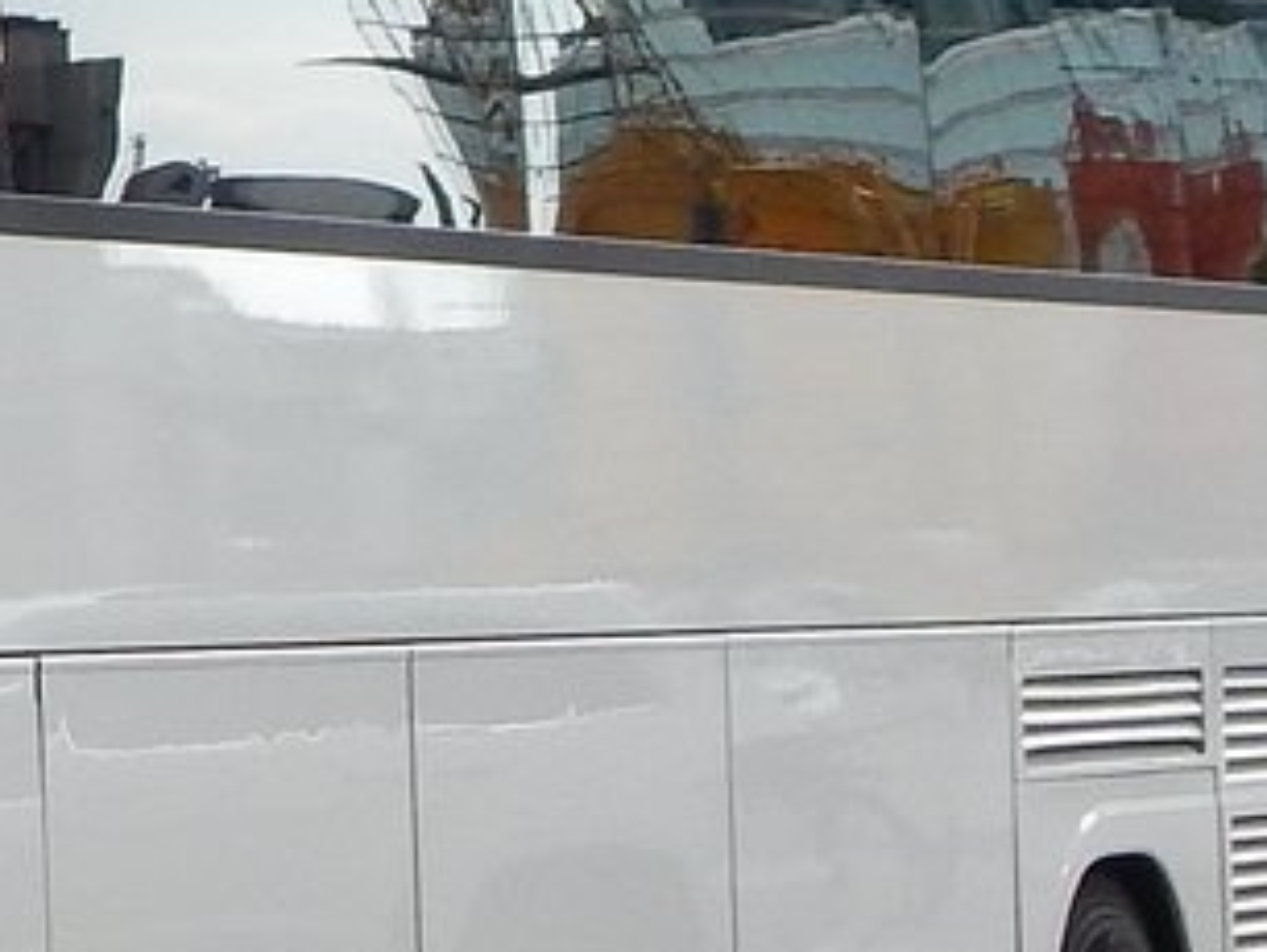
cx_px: -774
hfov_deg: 10.1
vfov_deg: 7.9
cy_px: 459
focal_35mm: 188
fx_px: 6886
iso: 125
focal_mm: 8.6
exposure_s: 1/500
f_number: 3.7
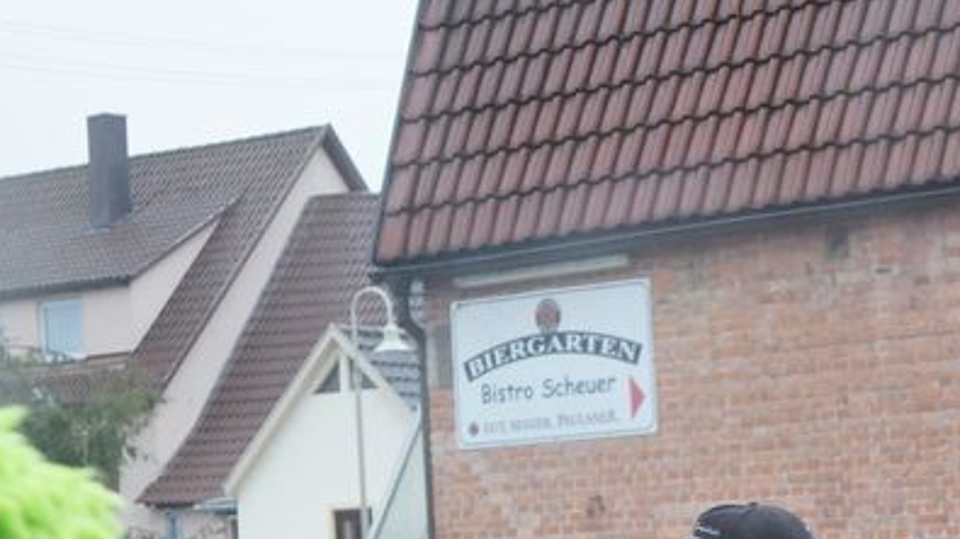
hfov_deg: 17.4
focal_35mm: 122
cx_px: 790
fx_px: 3105
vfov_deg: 9.7
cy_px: 778
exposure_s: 1/160
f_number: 4
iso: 640
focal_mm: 30
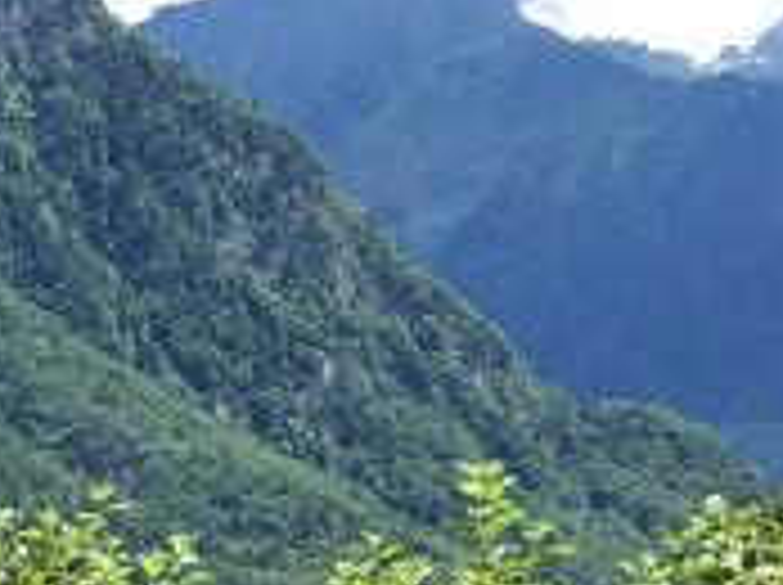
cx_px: -1512
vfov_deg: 7.9
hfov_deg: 9.5
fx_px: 3727
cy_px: 1683
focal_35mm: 165
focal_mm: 4
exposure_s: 1/1000
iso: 20
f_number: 1.8
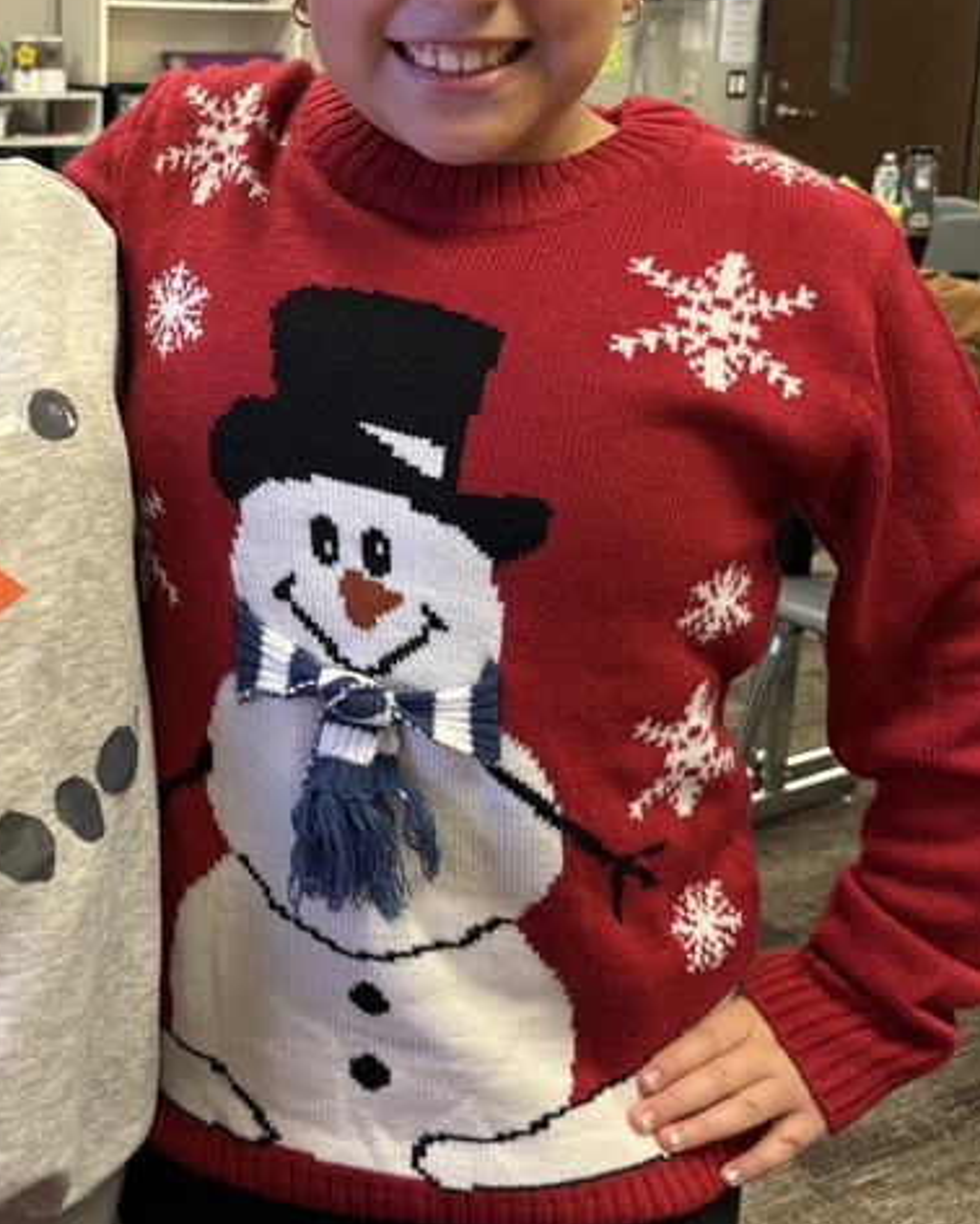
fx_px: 1993
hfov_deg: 27.0
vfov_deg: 33.9
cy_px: 415
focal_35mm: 55
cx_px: 166
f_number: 1.6
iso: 250
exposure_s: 1/60
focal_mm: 5.96
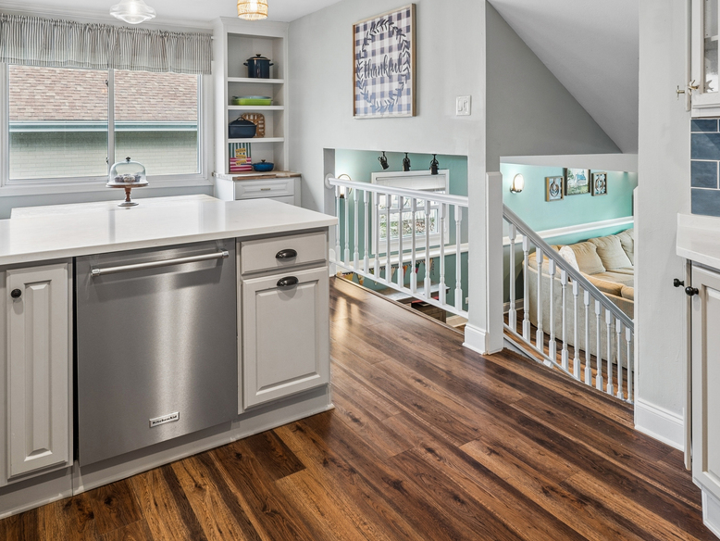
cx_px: 354
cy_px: 135
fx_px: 624
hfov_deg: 59.9
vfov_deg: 45.2
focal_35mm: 30
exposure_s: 1/6
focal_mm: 15
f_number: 8
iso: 400
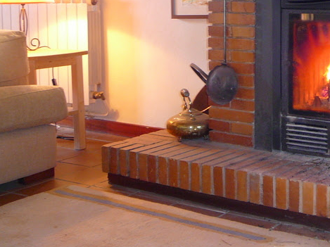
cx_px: 269
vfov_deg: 20.8
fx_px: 667
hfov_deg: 27.2
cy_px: 56
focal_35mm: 70
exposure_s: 1/8
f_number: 3.1
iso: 125
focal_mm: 6.1
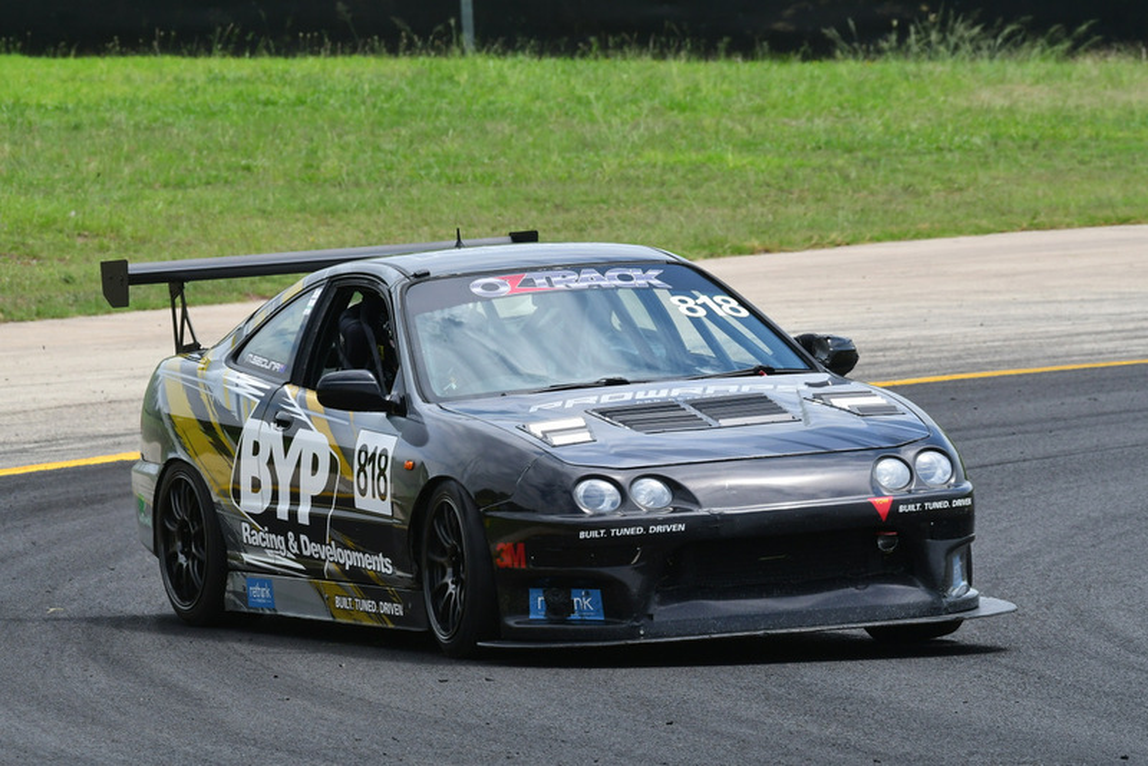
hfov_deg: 4.3
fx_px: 15311
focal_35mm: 480
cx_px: 574
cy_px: 383
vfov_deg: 2.9
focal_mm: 320
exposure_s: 1/640
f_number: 13
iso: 640
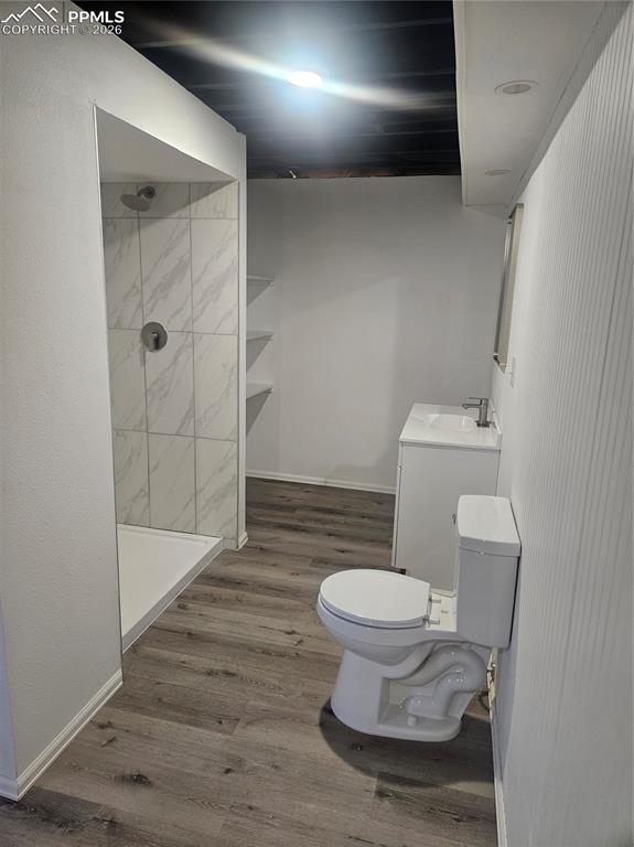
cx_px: 317
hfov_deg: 58.8
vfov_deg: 74.0
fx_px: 562
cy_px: 424
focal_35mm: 23
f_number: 1.8
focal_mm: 5.4
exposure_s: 1/120
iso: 320
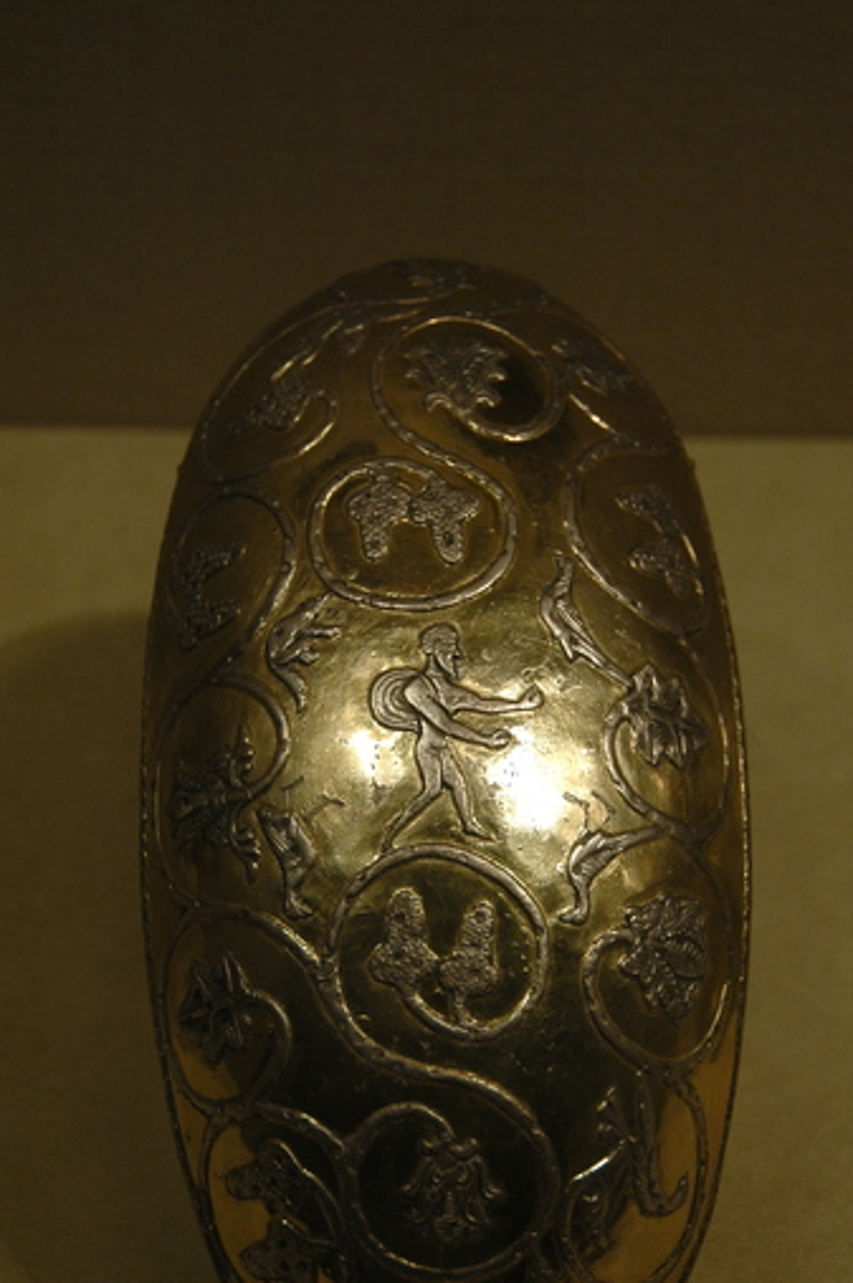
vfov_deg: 19.0
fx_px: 3834
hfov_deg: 12.7
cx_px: 489
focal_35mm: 108
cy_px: 803
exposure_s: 1/60
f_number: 4.8
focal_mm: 55
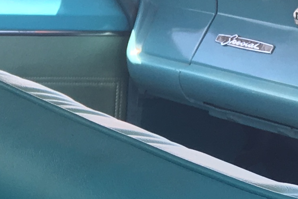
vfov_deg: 8.3
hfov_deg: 11.8
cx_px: -216
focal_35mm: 163
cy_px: 249
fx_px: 1349
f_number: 2.2
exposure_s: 1/123
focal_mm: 4.15
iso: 25
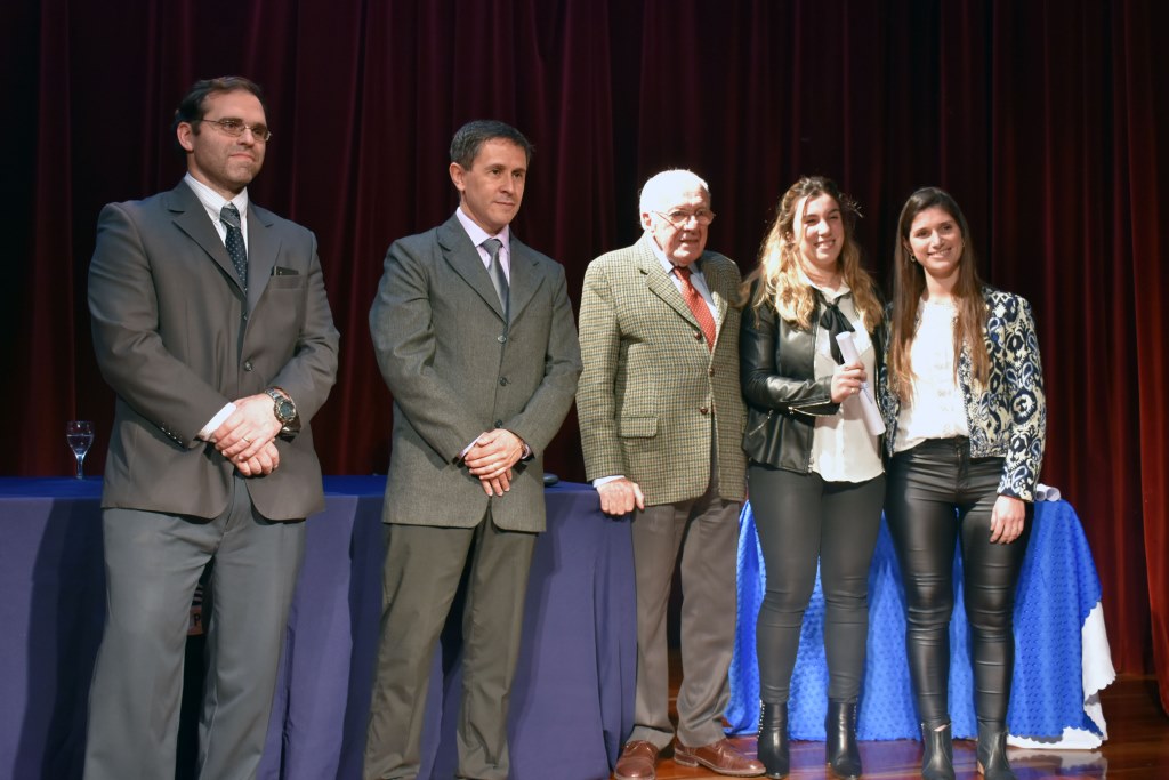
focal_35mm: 40
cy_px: 390
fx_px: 1315
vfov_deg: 33.0
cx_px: 584
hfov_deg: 47.9
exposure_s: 1/50
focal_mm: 27
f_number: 4
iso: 800
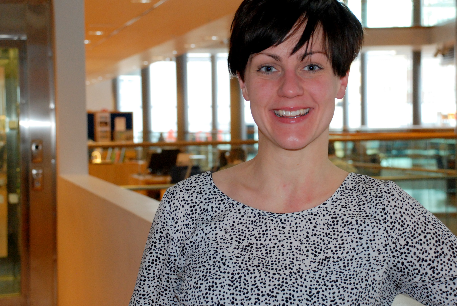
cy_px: 141
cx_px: 235
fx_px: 991
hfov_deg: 26.0
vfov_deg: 17.5
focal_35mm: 78
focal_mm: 44
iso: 1000
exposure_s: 1/60
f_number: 5
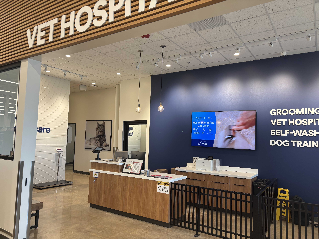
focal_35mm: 26
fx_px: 240
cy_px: 120
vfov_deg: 53.1
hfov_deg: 67.3
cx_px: 160
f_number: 1.6
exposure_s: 1/120
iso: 80
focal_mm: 5.96
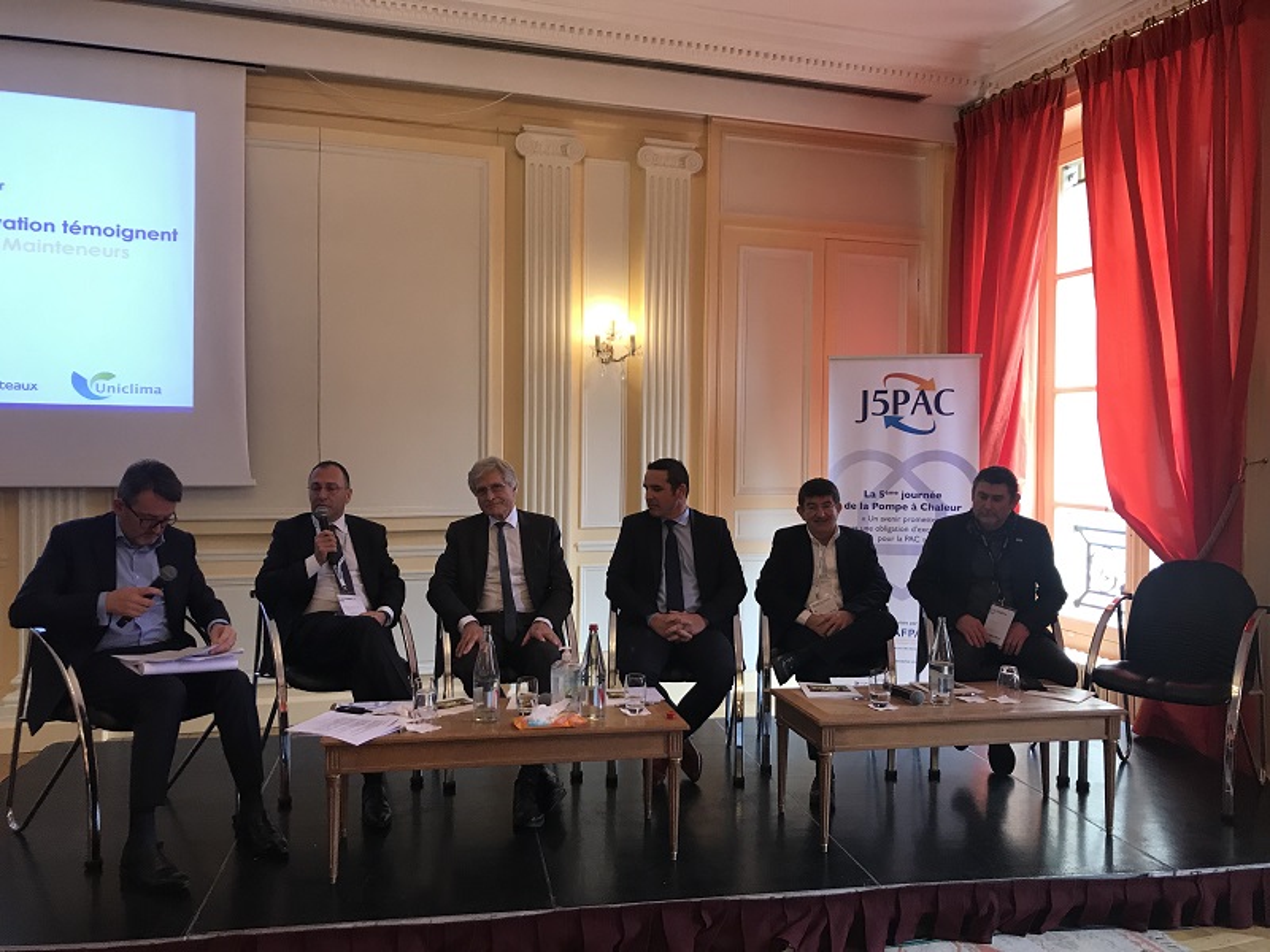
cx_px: 635
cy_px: 476
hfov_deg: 63.4
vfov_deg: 49.7
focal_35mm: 28
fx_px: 1027
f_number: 1.8
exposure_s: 1/33
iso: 32
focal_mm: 3.99
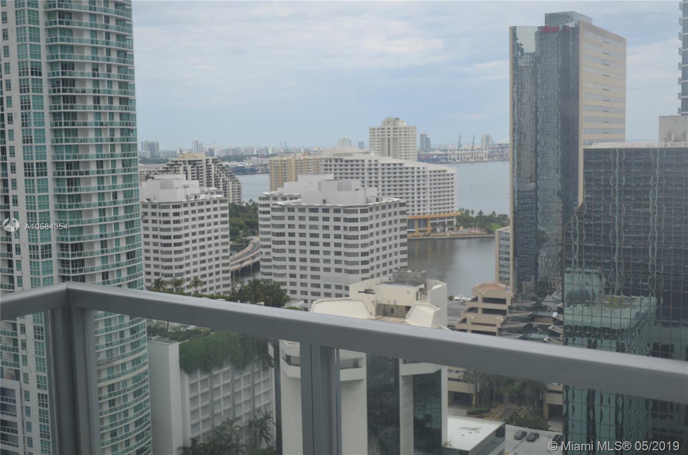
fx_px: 915
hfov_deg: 41.2
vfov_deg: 27.9
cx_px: 344
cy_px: 228
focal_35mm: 48
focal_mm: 32
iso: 100
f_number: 5
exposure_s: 1/250
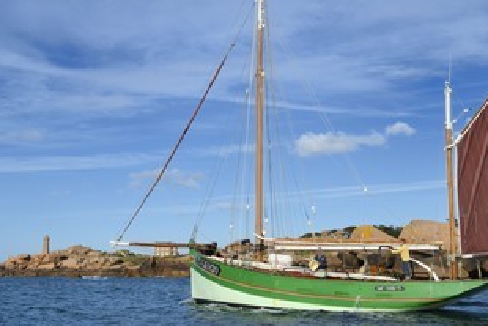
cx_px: 233
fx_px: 624
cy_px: 134
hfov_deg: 42.7
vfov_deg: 29.2
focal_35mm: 46
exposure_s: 1/640
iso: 400
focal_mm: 34
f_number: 14
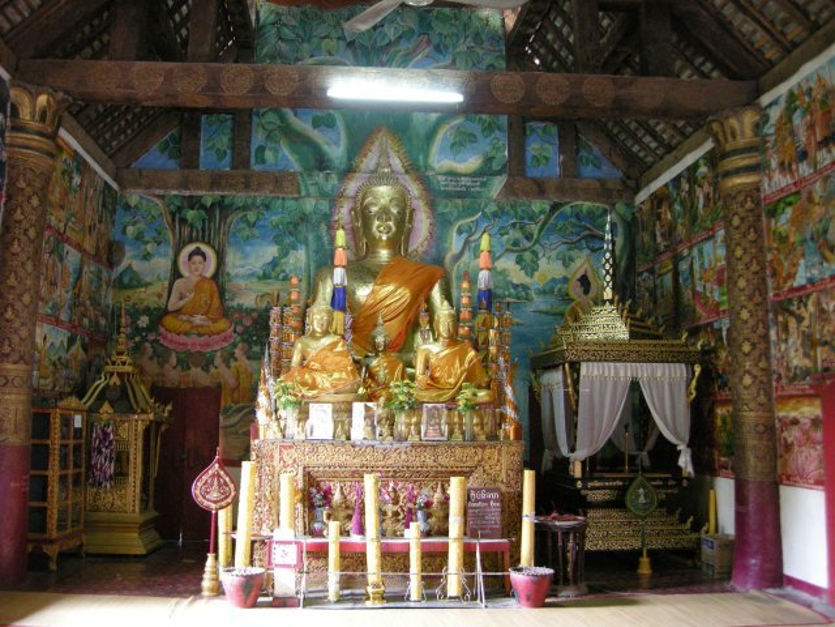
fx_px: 868
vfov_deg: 39.7
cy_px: 314
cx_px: 418
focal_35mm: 36
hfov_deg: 51.4
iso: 387
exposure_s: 1/8
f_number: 2.7
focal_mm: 7.5
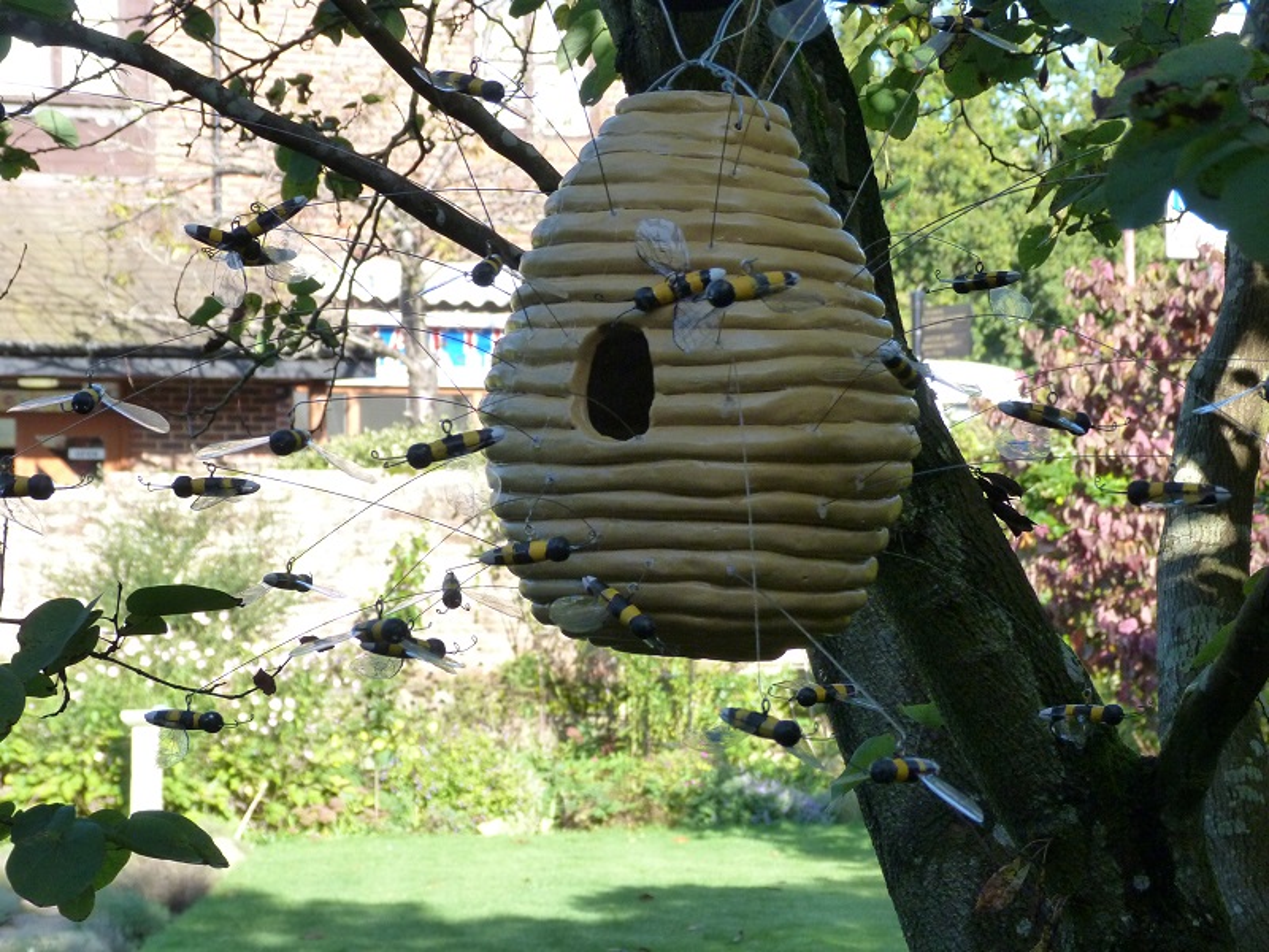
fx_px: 3996
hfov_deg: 18.0
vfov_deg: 13.6
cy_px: 476
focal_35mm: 109
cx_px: 634
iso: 320
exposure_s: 1/250
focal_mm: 19.7
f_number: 4
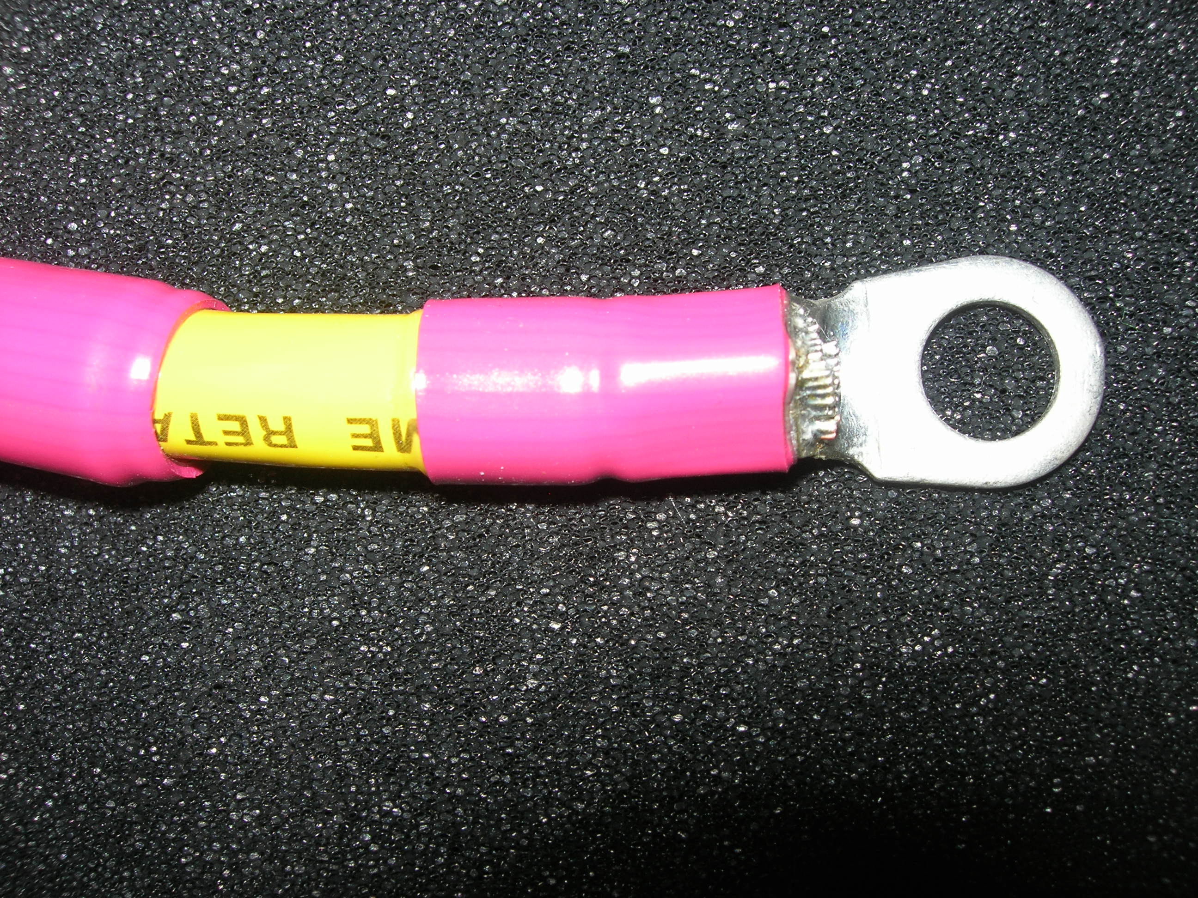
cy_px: 449
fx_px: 1315
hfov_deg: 49.0
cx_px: 599
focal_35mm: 38
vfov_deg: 37.7
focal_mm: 7.8
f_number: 4.8
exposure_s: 1/60.1
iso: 64
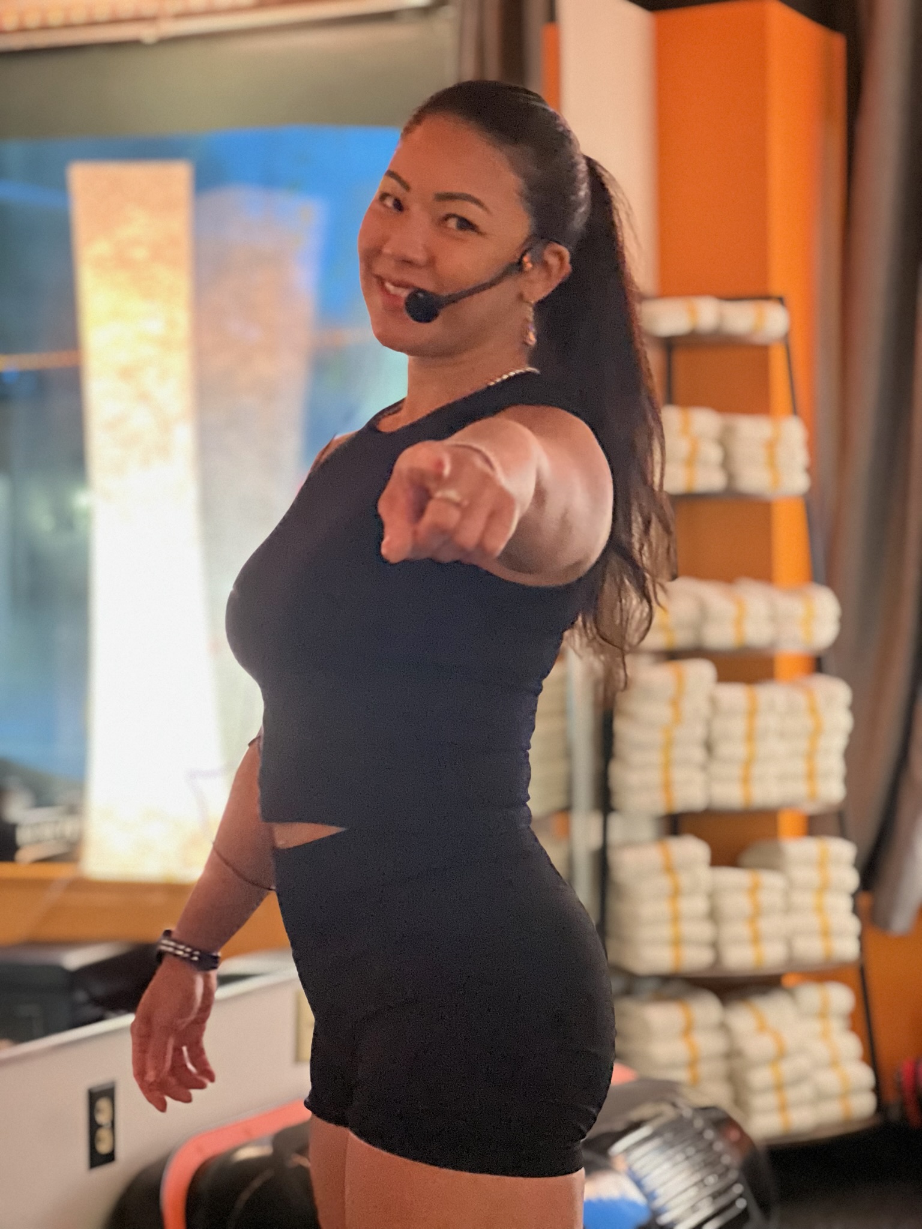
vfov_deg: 25.3
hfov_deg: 19.1
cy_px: 614
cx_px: 461
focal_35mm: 77
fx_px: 2735
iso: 1600
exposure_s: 1/15
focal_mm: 9
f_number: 2.8
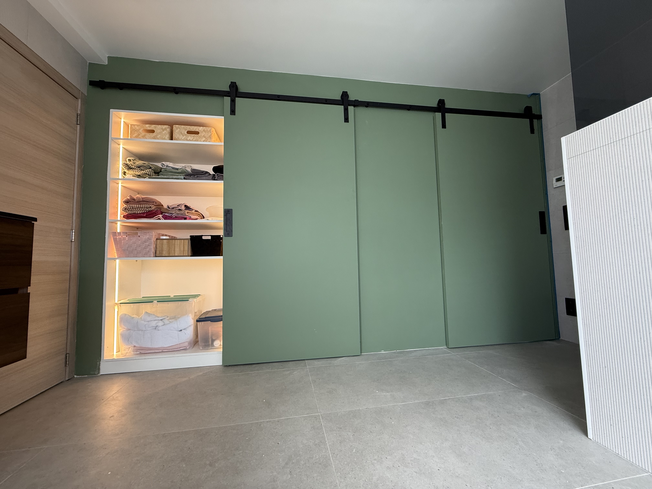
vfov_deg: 85.7
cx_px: 326
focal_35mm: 14
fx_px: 264
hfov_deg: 102.1
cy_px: 244
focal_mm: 2.22
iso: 125
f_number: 2.2
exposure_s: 1/99
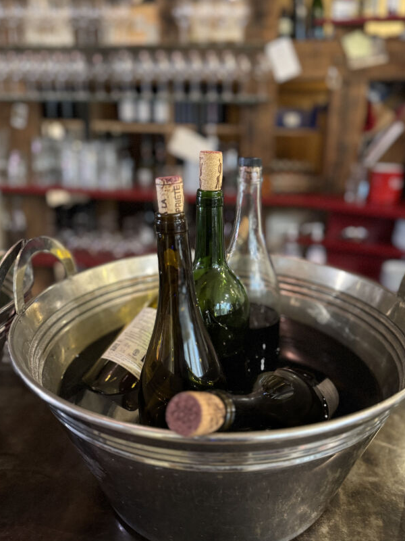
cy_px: 233
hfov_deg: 49.7
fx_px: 437
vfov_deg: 63.2
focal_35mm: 28
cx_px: 221
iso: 800
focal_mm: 6.76
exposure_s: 1/25
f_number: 1.78
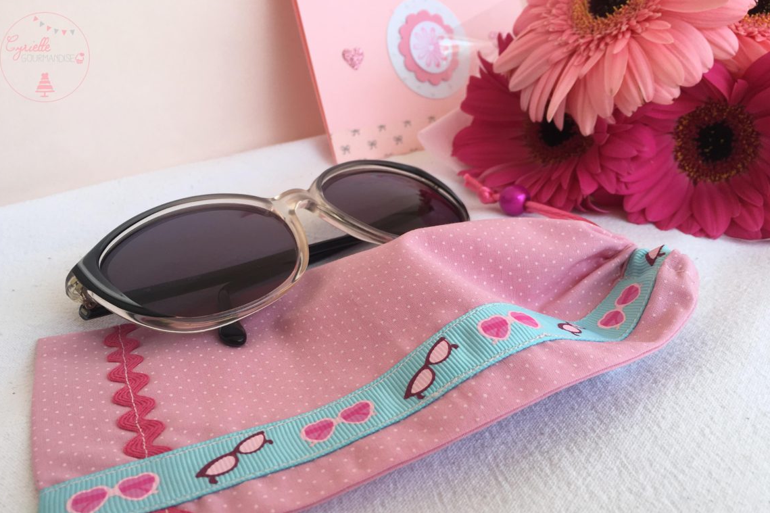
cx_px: 377
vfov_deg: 42.2
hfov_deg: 60.3
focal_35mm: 31
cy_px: 291
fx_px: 663
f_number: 2.2
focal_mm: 4.15
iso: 25
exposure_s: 1/364
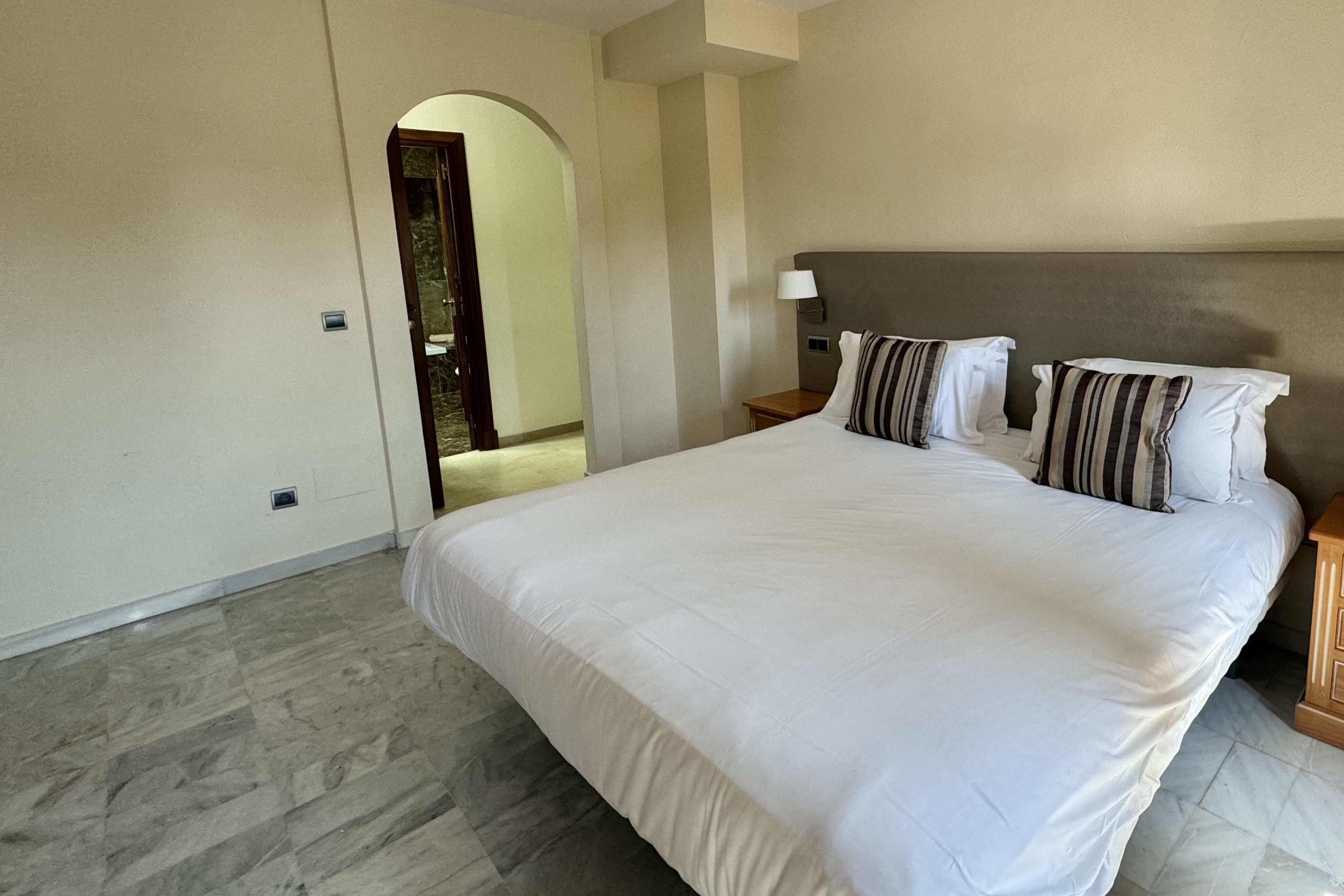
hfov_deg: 84.9
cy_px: 347
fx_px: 709
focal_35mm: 19
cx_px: 855
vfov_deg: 63.8
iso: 160
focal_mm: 2.22
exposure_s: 1/50
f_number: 2.2
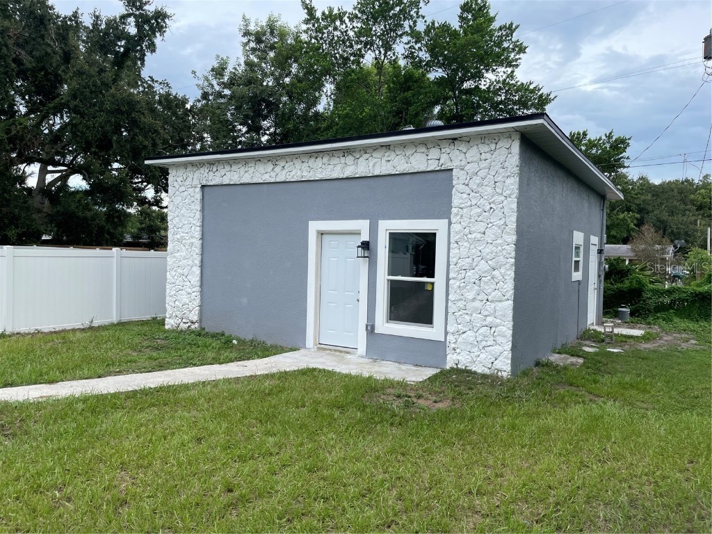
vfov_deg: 53.1
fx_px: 535
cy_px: 267
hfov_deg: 67.3
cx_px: 356
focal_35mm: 26
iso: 32
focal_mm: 4.2
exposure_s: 1/1531
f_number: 1.6
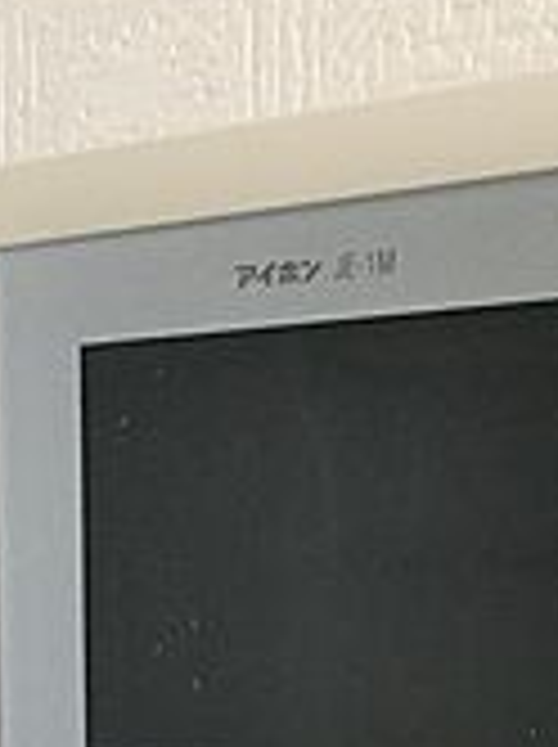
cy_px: 873
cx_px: 392
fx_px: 1810
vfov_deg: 21.8
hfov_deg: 17.5
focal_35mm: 84
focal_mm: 4.15
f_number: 2.2
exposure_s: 1/30
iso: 160
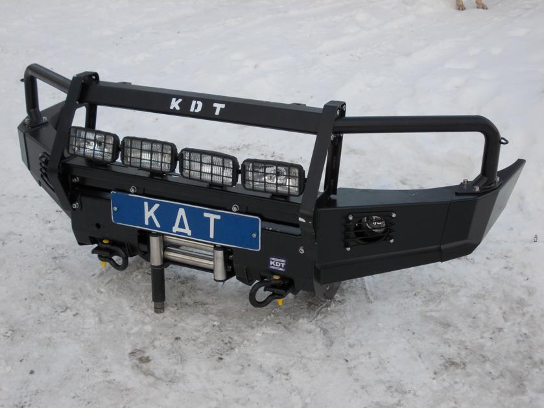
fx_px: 801
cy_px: 204
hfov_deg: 37.5
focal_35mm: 51
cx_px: 272
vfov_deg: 28.6
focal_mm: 7.2
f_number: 3.6
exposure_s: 1/400
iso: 80
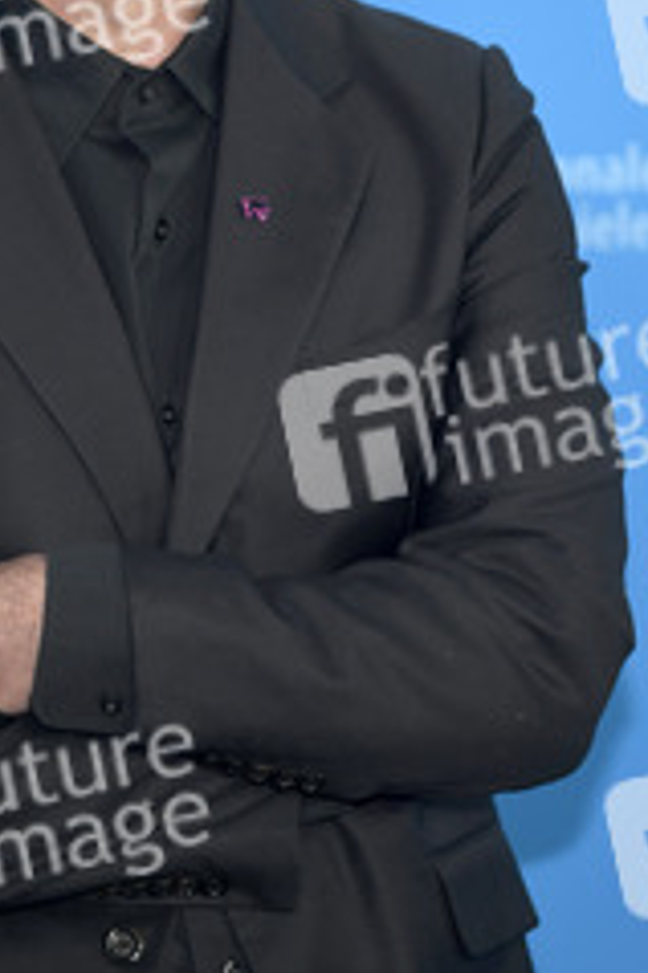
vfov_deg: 6.7
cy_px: 212
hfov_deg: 4.4
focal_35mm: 309
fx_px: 8354
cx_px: 118
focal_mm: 185
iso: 640
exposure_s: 1/320
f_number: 3.5
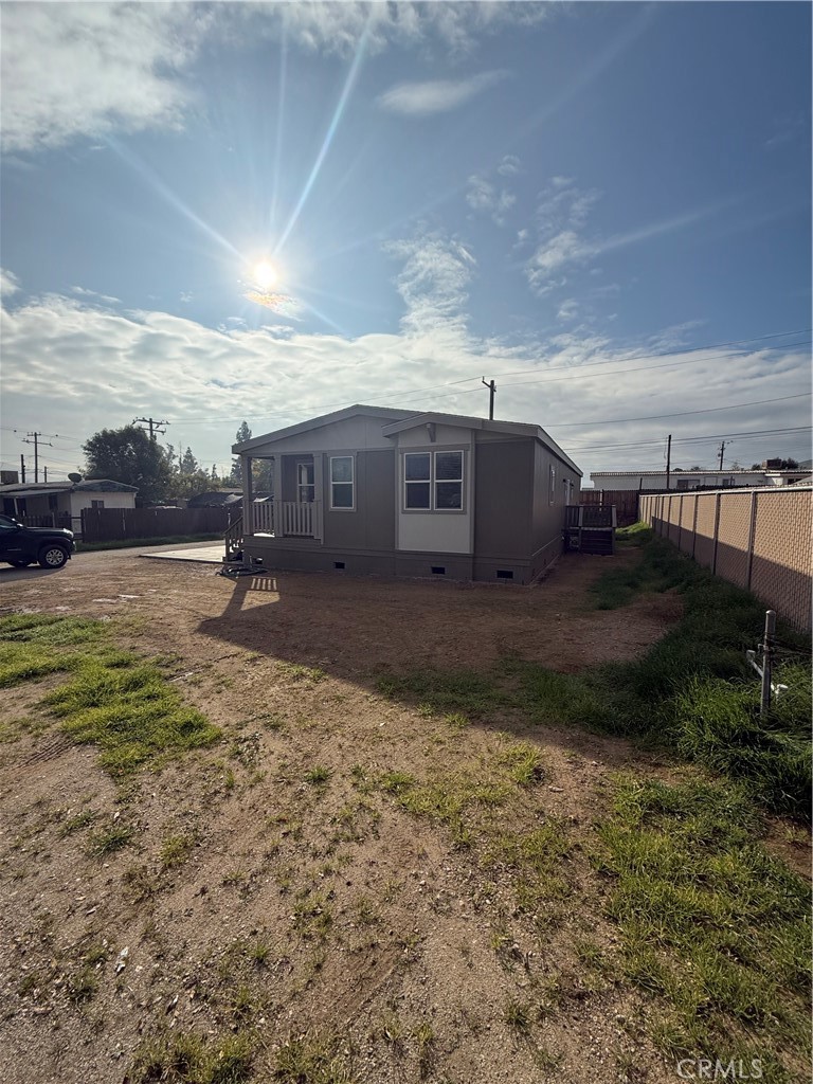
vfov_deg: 102.1
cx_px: 406
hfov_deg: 85.7
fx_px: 438
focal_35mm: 14
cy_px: 542
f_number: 2.2
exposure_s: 1/6173
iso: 40
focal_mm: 2.22
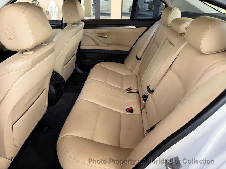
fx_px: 157
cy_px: 84
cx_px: 113
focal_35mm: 24
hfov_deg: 71.6
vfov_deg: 56.8
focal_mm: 6.76
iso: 64
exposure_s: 1/240
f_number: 1.78
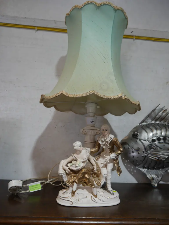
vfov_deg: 59.9
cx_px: 84
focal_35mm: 30
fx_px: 195
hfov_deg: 46.8
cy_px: 112
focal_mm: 15
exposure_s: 1/80
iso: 200
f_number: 3.6
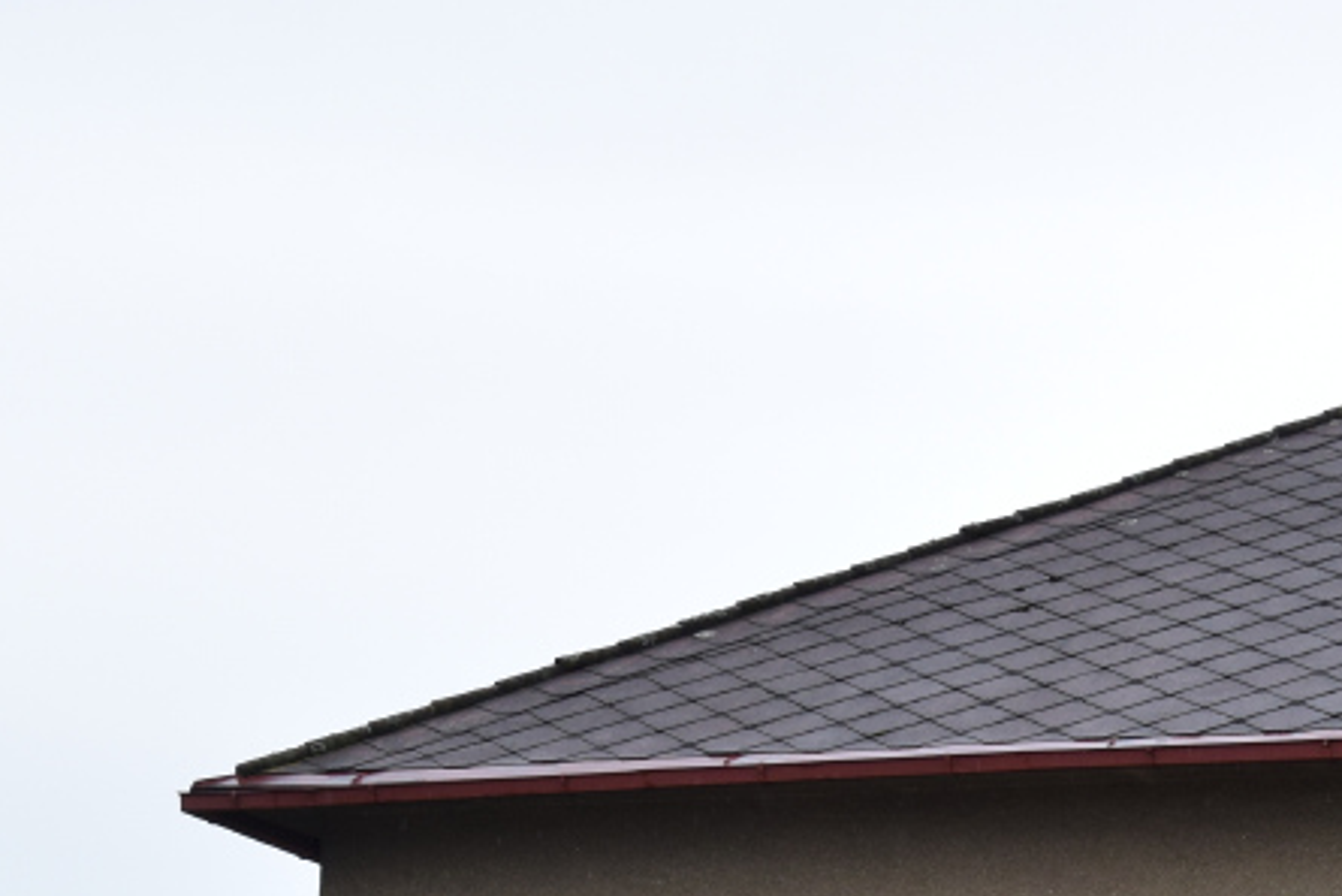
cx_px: 1532
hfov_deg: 17.3
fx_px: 4251
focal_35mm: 114
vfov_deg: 11.7
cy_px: 1175
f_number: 6.3
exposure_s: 1/320
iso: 400
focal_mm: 26
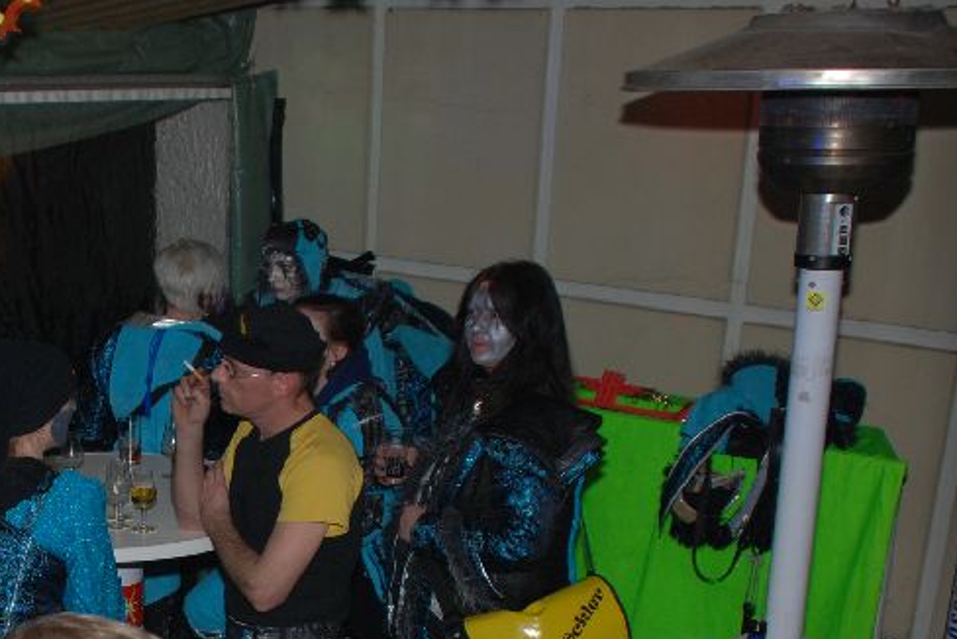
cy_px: 609
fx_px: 1676
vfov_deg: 21.0
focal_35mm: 63
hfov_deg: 30.0
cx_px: 37
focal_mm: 20
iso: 200
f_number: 4
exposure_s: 1/60
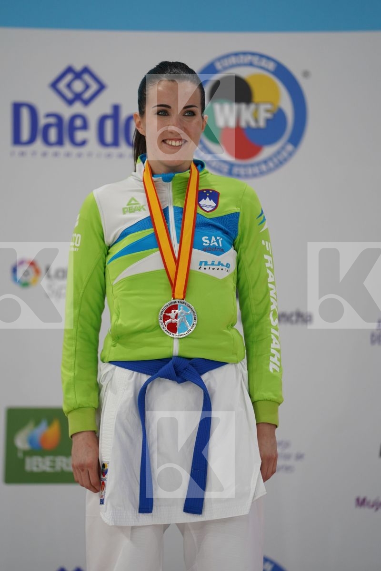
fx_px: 3175
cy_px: 286
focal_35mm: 200
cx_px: 190
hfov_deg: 6.9
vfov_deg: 10.3
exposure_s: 1/250
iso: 640
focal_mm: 200
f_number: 2.8
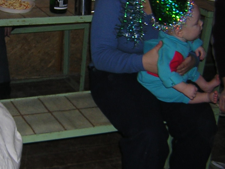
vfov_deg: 18.9
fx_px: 507
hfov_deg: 24.8
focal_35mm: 78
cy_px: 66
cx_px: 64
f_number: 2.6
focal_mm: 4.7
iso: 100
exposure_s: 1/60.1
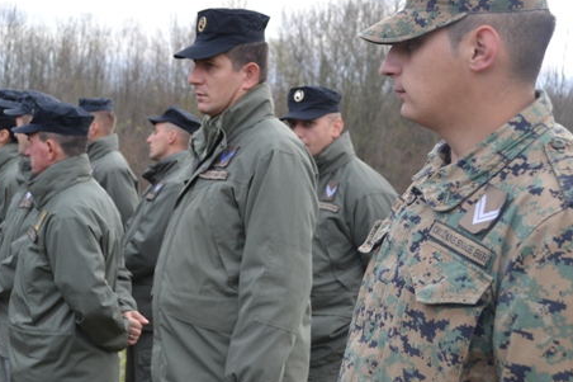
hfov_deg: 29.6
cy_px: 201
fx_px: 1082
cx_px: 228
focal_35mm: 68
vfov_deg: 20.0
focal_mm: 32
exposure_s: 1/125
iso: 125
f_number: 5.6
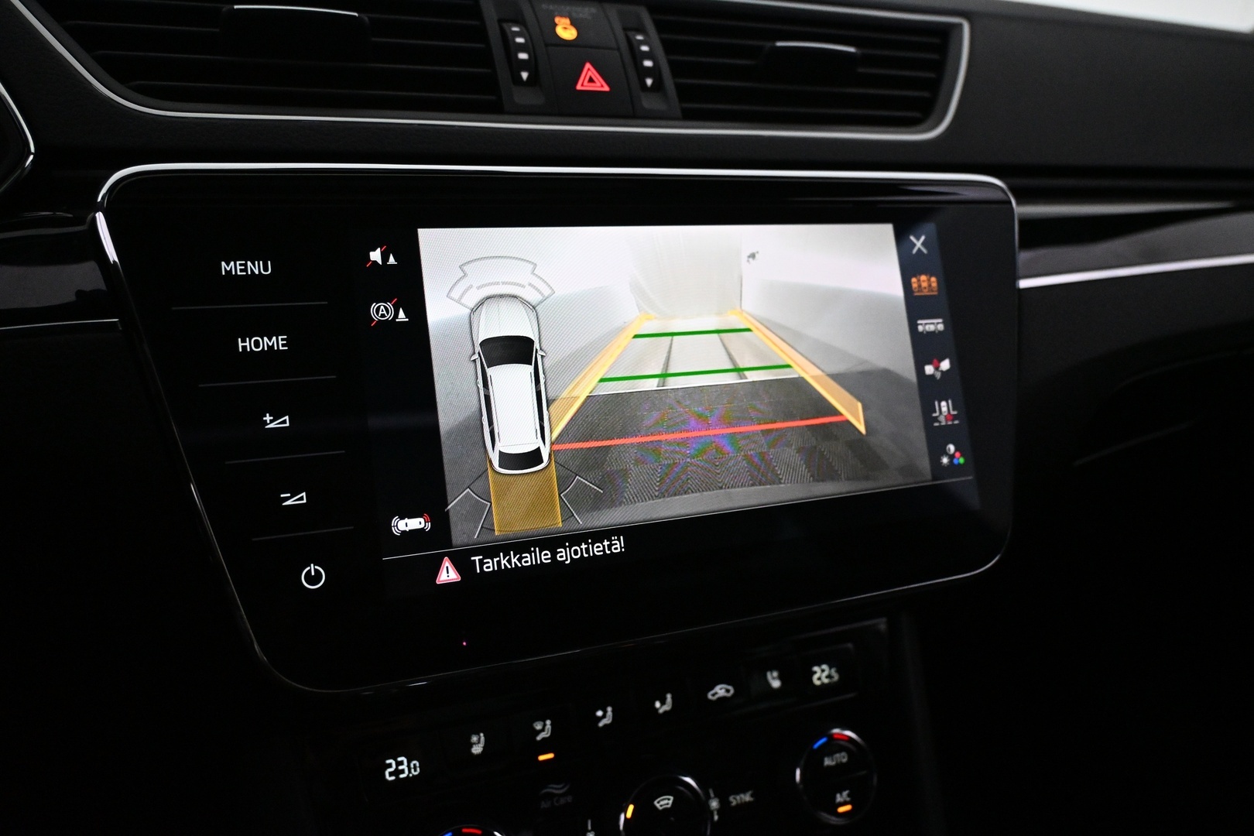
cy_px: 418
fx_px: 993
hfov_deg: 64.6
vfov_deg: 45.7
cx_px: 627
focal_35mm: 28
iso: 4000
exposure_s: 1/250
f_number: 3.8
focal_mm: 19
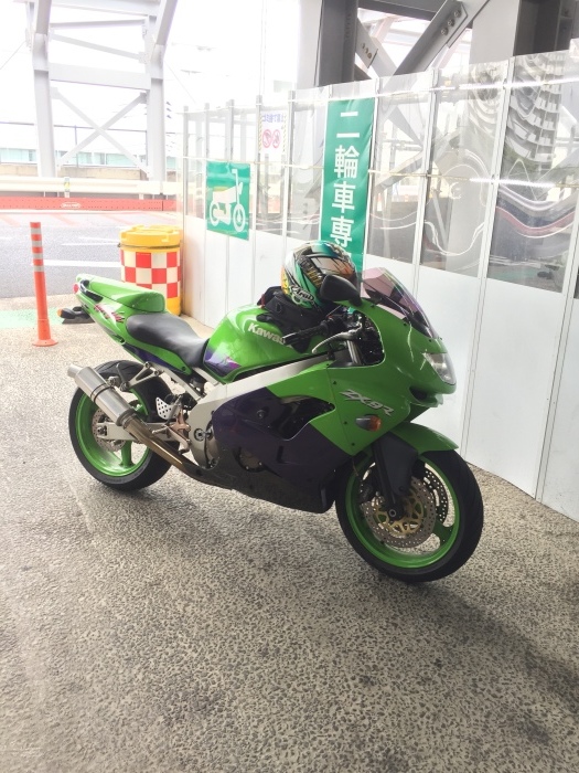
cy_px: 386
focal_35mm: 29
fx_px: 647
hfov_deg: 48.2
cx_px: 290
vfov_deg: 61.7
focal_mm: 4.15
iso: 40
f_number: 2.2
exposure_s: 1/60
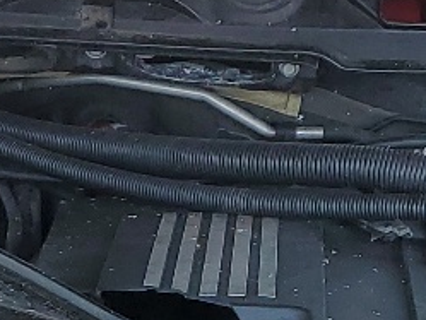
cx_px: 169
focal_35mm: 167
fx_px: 2056
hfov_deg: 11.8
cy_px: 525
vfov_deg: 8.6
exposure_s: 1/833
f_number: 1.5
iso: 50
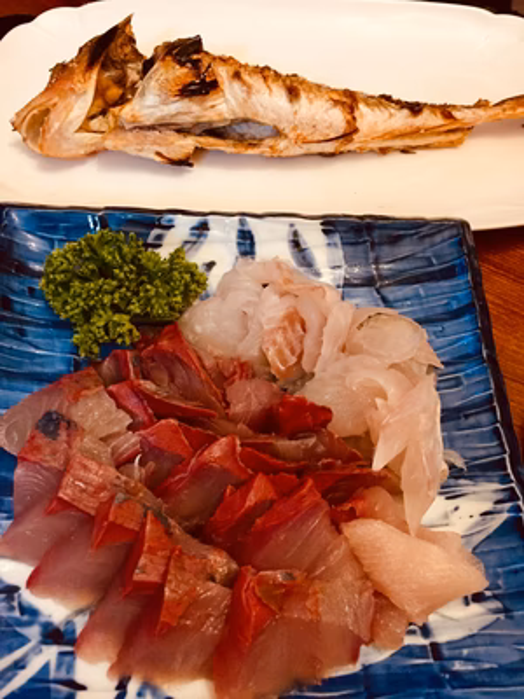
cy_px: 350
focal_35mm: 29
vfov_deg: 61.7
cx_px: 262
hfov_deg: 48.2
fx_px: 585
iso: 250
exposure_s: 1/17
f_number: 2.2
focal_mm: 4.15
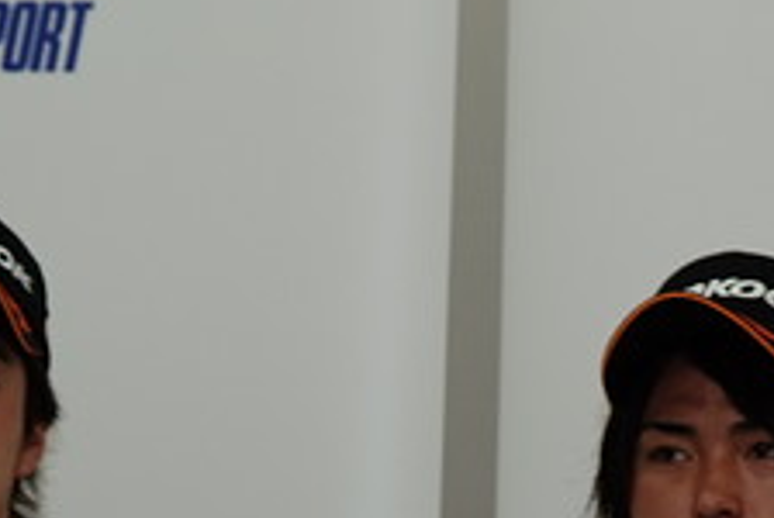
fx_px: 7255
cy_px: 663
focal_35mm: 337
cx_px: 781
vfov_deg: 4.1
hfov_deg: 6.1
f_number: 4
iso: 100
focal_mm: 70
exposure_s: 1/60
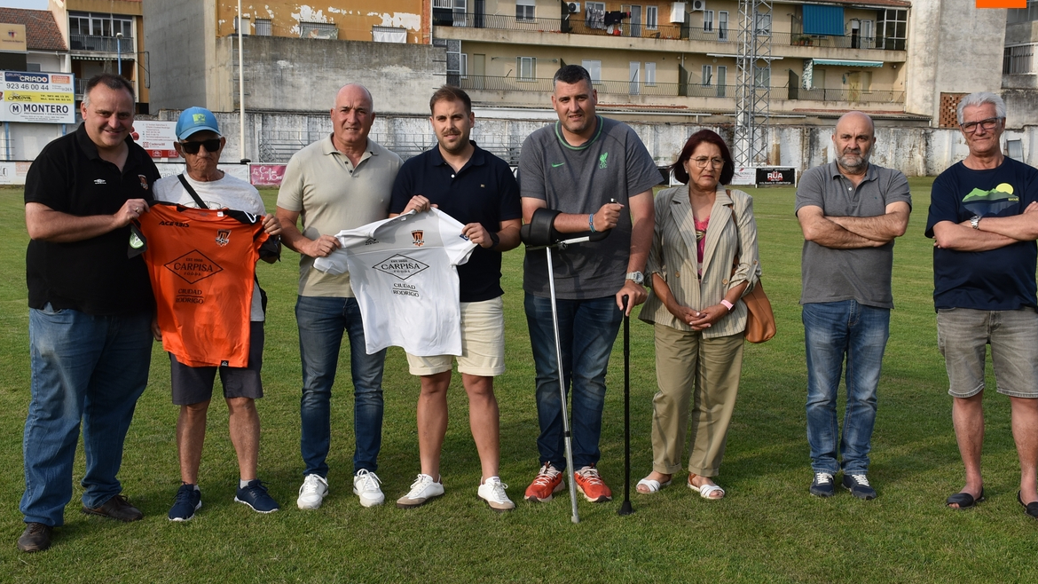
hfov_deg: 46.8
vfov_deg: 27.4
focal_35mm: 44
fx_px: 1198
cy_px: 280
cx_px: 530
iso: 220
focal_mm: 27
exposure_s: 1/250
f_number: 8
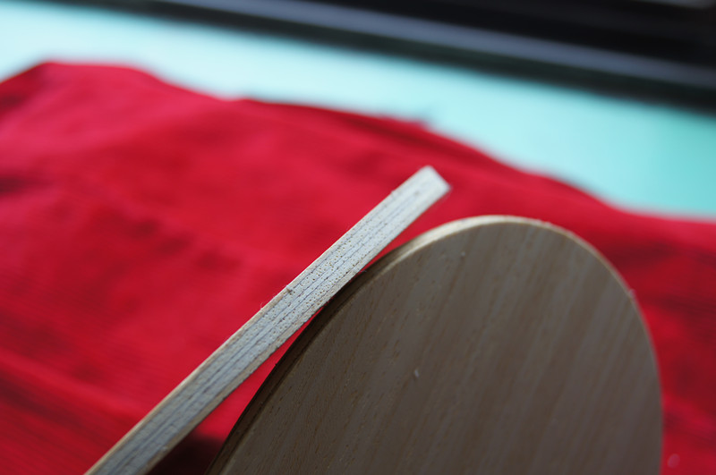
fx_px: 894
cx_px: 358
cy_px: 238
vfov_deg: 29.8
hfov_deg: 43.7
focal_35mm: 45
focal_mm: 30
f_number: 4.5
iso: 160
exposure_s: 1/50
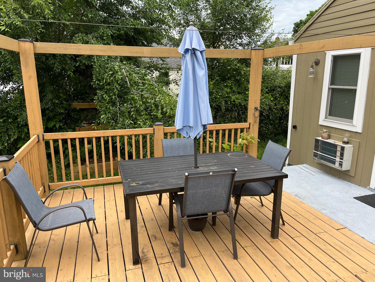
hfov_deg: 67.3
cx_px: 188
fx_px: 282
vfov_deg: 53.1
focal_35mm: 26
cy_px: 141
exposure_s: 1/639
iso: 50
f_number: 1.6
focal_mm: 5.1
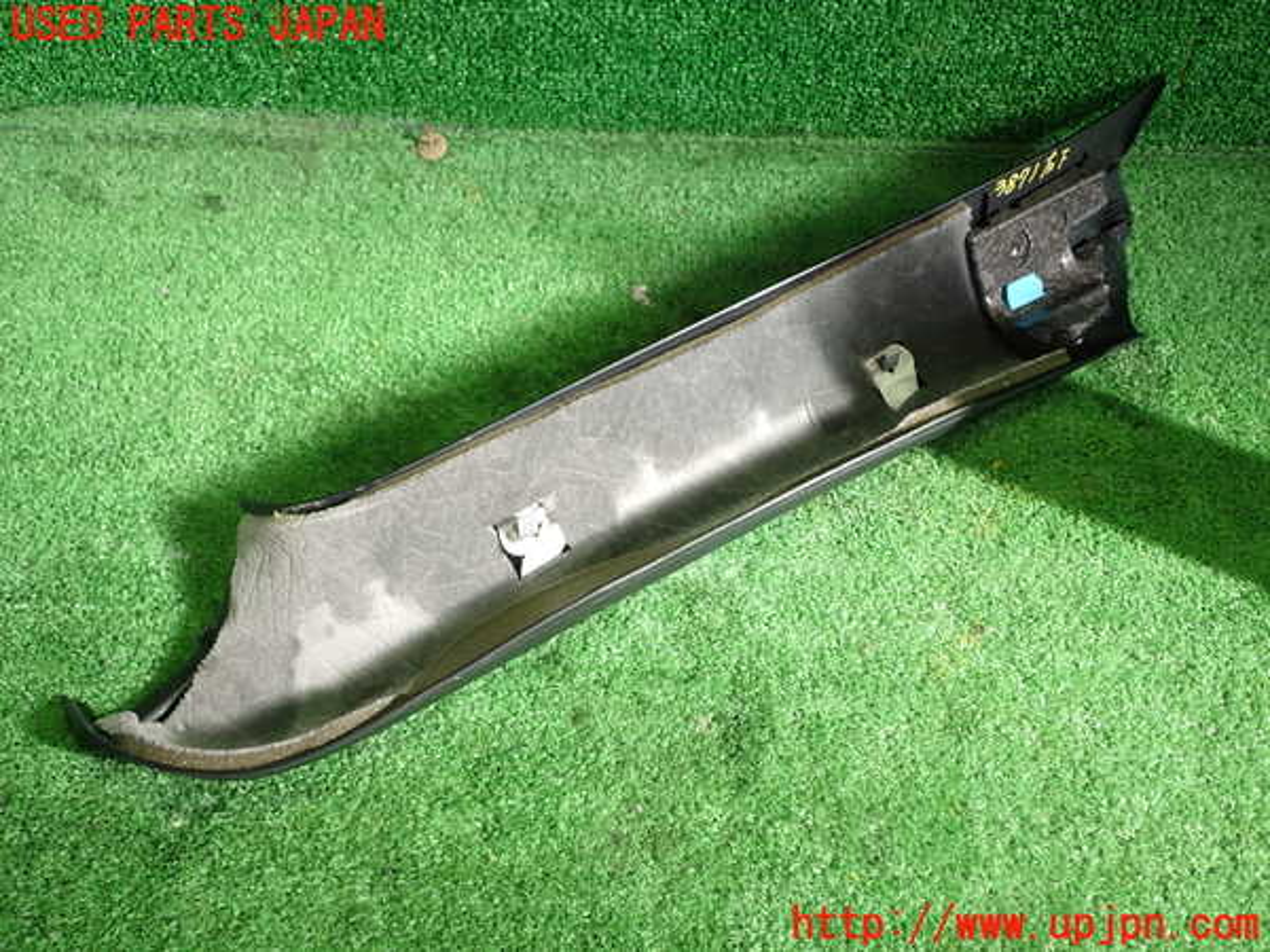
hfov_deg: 60.0
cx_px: 635
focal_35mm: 30
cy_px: 476
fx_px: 1101
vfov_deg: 46.8
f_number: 2.3
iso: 200
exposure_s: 1/30
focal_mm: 5.4
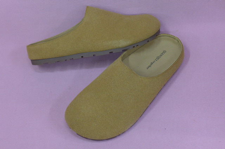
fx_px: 405
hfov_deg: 31.0
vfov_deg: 20.8
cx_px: 112
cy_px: 74
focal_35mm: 65
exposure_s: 1/100
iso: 250
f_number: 2
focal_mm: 12.8
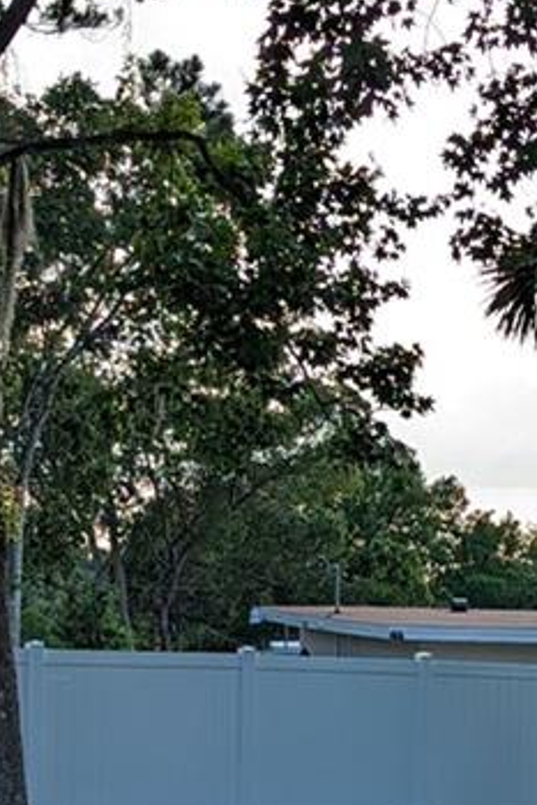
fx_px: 2548
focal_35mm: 114
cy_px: 837
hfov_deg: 11.9
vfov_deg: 17.5
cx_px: 493
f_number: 1.85
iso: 37
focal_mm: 6.81
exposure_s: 1/682
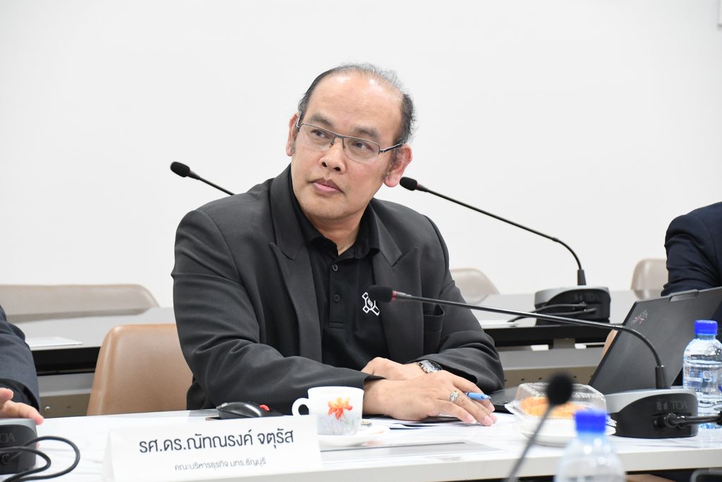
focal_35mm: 150
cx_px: 361
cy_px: 241
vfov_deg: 9.2
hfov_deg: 13.7
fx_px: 3009
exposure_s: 1/50
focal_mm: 100
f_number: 5.6
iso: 3600
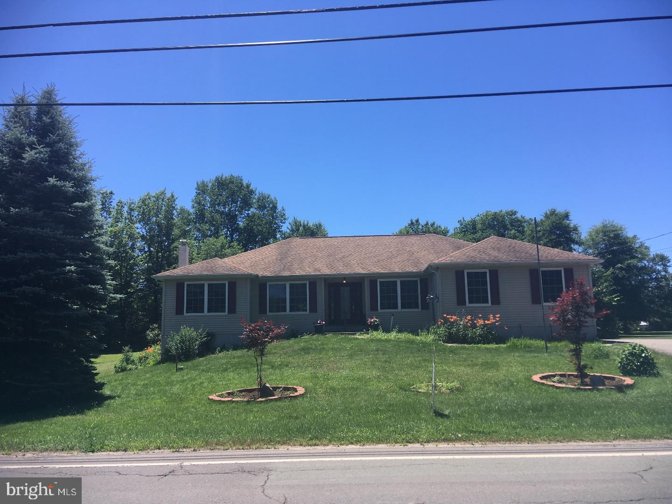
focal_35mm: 29
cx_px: 336
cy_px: 252
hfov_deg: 61.7
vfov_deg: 48.2
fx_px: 563
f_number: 2.2
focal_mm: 4.15
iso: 25
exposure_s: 1/905
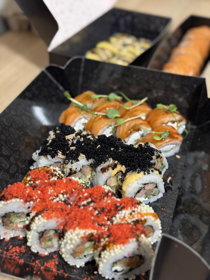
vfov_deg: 39.7
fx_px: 388
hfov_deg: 30.3
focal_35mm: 48
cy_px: 140
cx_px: 105
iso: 250
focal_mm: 6.76
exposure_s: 1/50
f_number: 1.78
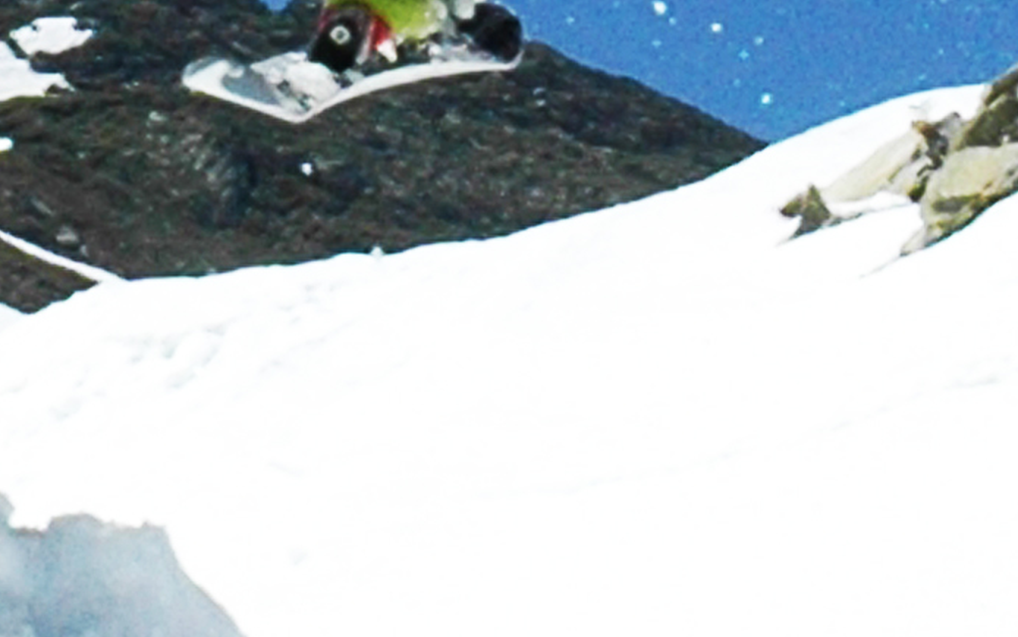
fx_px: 5694
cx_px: 307
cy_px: 580
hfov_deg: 10.2
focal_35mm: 205
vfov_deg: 6.4
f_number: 13
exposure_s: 1/750
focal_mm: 31
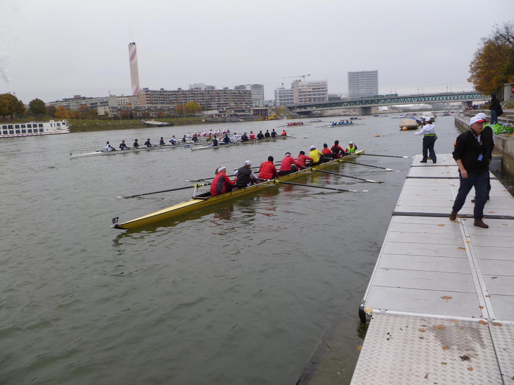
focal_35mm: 28
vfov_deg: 49.7
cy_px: 192
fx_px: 416
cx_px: 257
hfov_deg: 63.4
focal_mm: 5
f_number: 3.3
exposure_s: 1/125
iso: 80
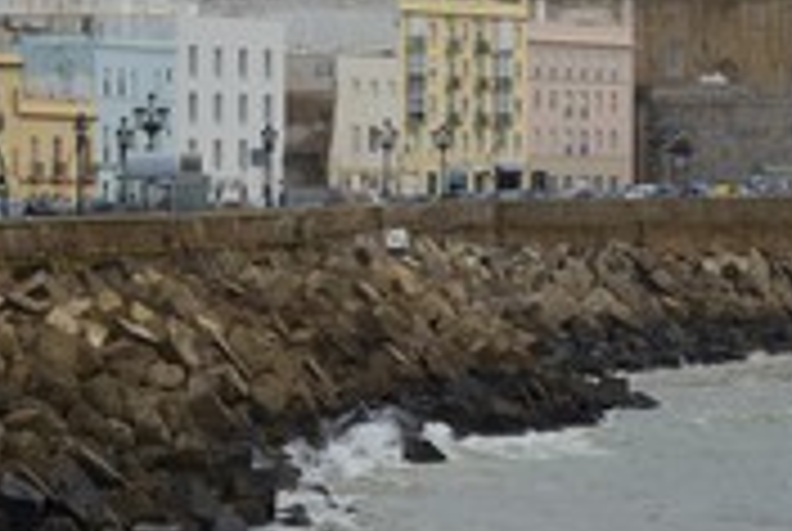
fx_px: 5509
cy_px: 117
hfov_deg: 8.2
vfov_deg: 5.5
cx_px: 760
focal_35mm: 250
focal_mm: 105
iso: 400
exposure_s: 1/200
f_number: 13
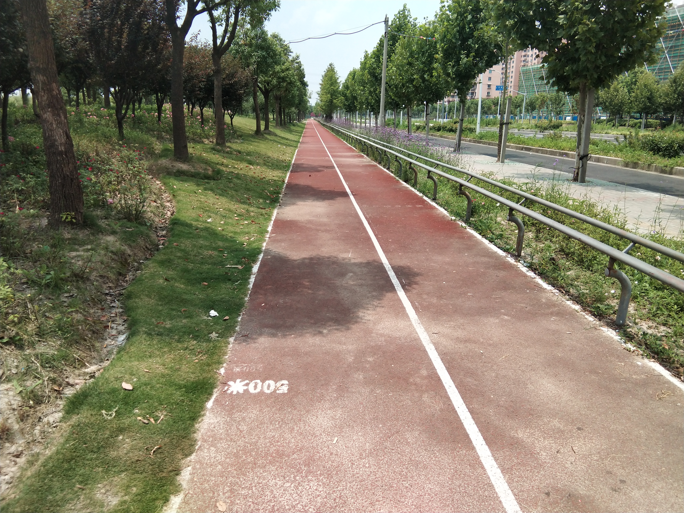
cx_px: 342
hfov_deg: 58.4
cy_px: 256
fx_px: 613
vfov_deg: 45.4
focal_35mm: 31
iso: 50
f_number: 2.2
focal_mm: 3.69
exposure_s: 1/838
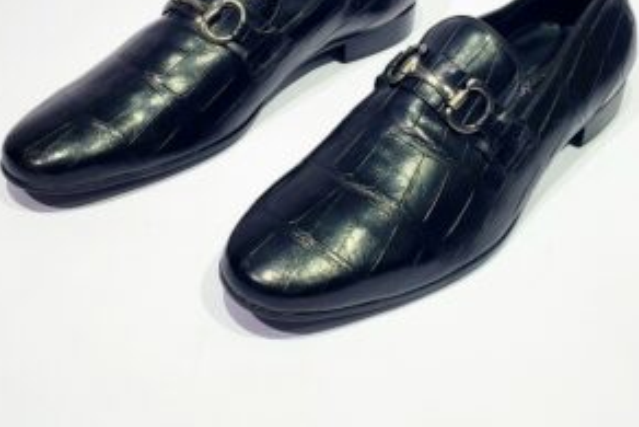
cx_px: 313
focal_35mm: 37
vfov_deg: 35.7
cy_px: 149
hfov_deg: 51.9
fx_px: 657
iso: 64
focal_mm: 4.3
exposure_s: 1/100
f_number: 2.4
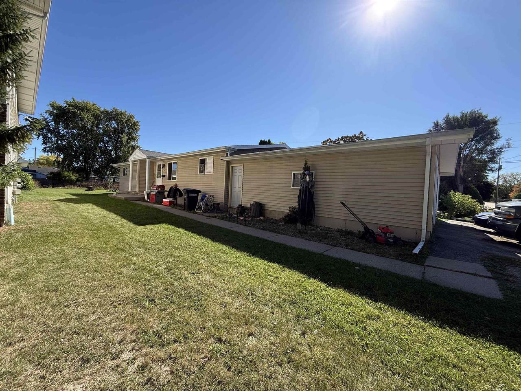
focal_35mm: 14
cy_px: 196
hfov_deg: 102.1
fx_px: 211
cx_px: 260
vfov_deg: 85.7
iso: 50
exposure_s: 1/1312
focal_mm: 2.22
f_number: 2.2
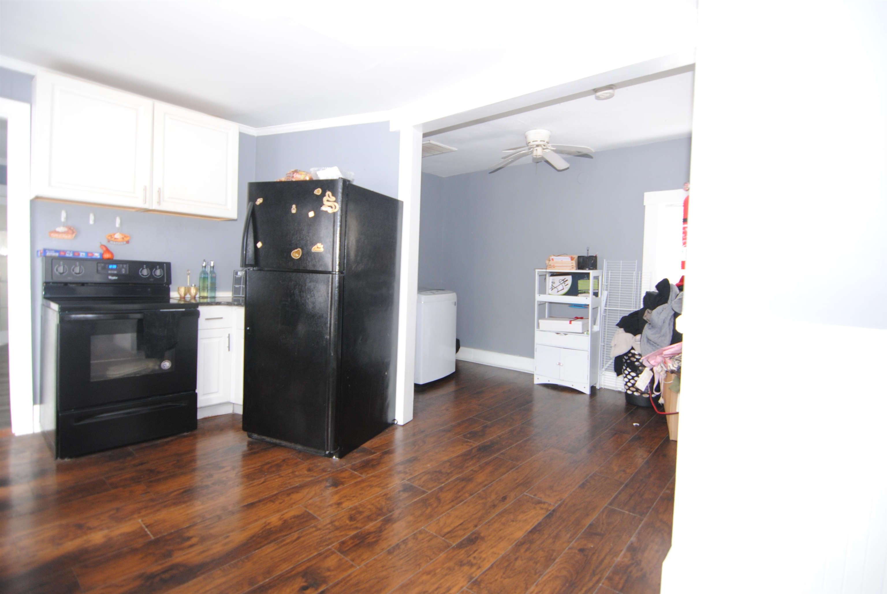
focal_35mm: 16
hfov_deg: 94.9
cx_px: 444
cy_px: 297
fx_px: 407
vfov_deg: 72.2
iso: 280
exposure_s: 1/30
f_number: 2.8
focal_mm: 11
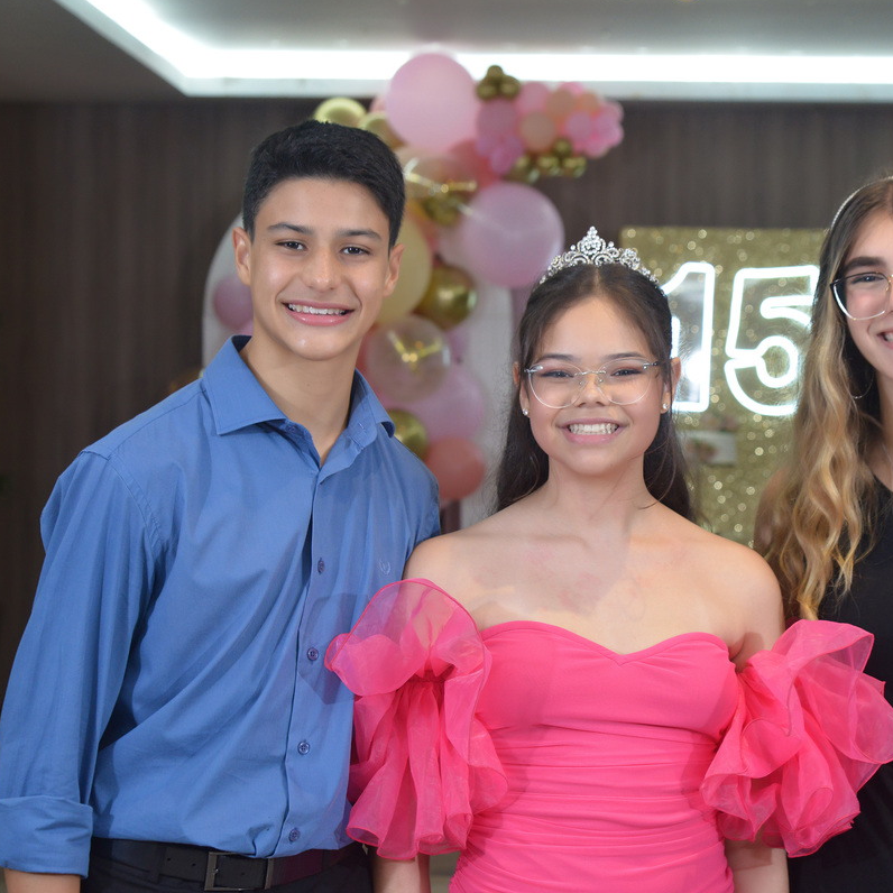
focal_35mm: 100
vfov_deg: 17.4
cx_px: 573
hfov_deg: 17.4
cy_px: 445
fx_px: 2919
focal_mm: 78
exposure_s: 1/80
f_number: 6.3
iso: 2200
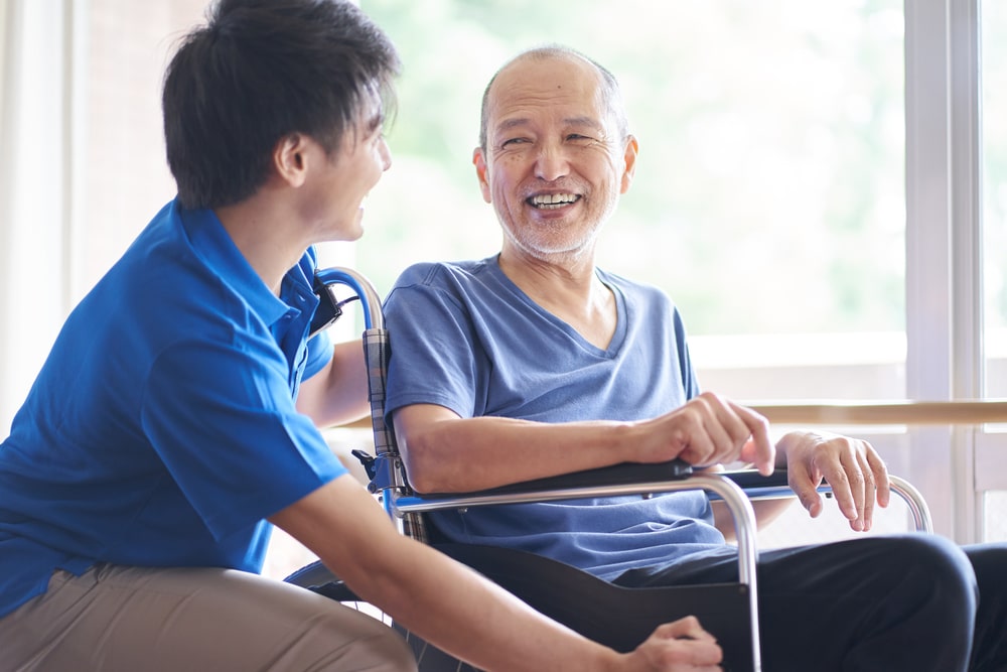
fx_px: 2378
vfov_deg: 16.1
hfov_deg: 23.9
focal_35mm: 85
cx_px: 504
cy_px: 336
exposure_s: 1/125
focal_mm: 85
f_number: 2
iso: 400
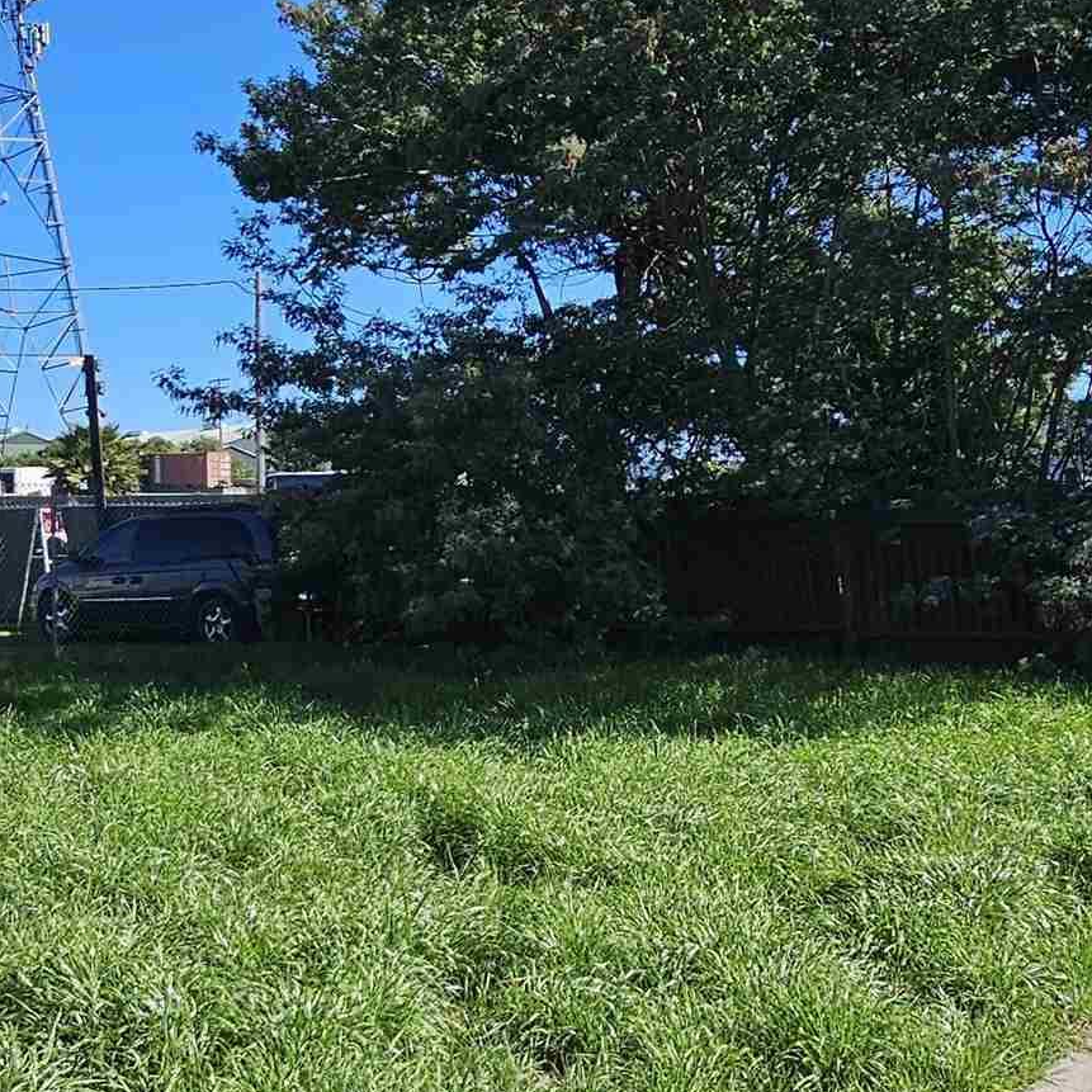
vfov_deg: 40.8
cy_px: 642
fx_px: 1463
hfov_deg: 40.9
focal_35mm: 41
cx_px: 606
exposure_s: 1/2111
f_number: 2.2
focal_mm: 2.2
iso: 50
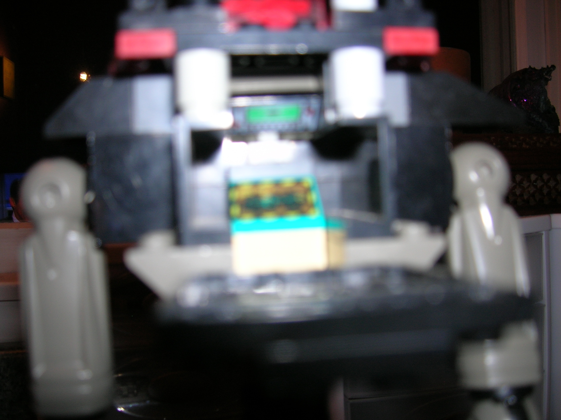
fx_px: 551
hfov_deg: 54.0
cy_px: 210
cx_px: 280
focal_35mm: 34
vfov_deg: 41.7
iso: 50
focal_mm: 5.7
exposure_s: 1/60.1
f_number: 2.9
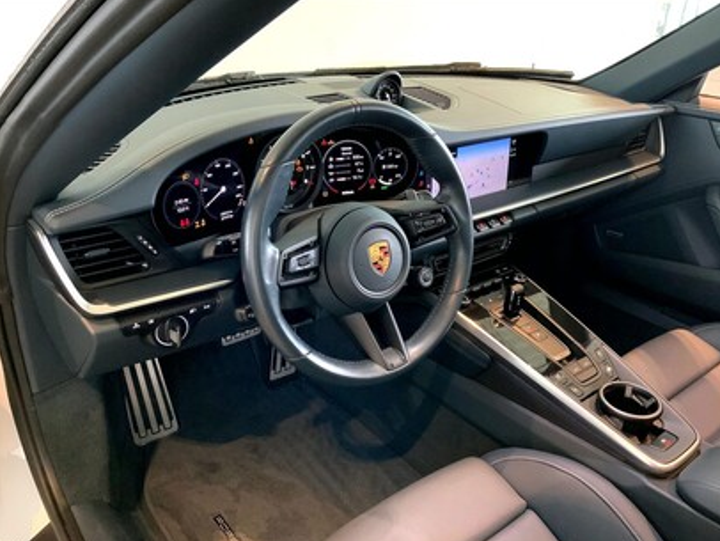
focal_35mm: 30
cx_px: 369
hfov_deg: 59.9
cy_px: 274
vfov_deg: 46.8
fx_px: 624
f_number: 1.8
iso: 400
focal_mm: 3
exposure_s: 1/30
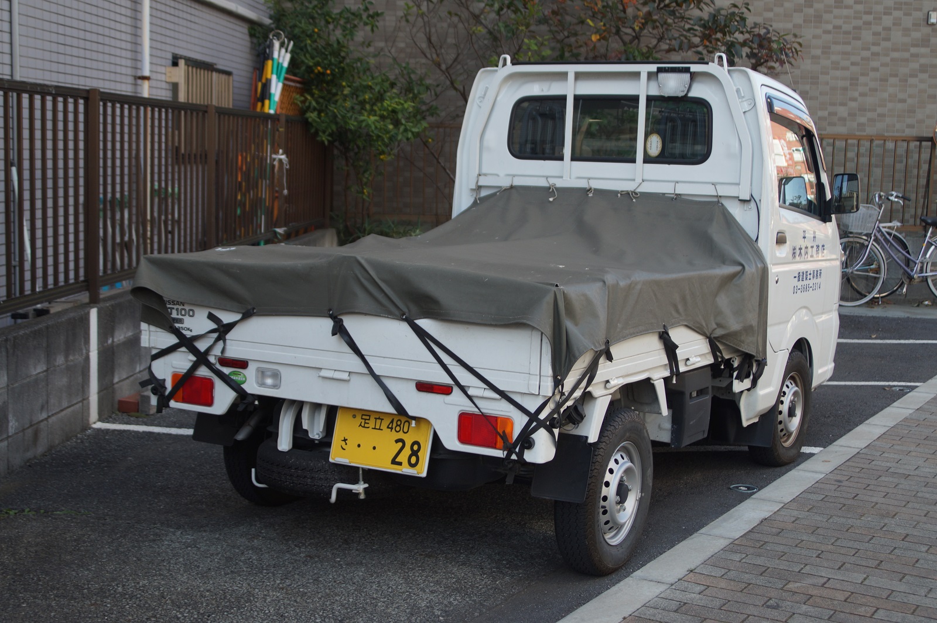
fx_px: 1171
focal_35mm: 45
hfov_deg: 43.6
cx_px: 468
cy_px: 312
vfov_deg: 29.8
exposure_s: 1/160
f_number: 4
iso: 100
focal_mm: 30
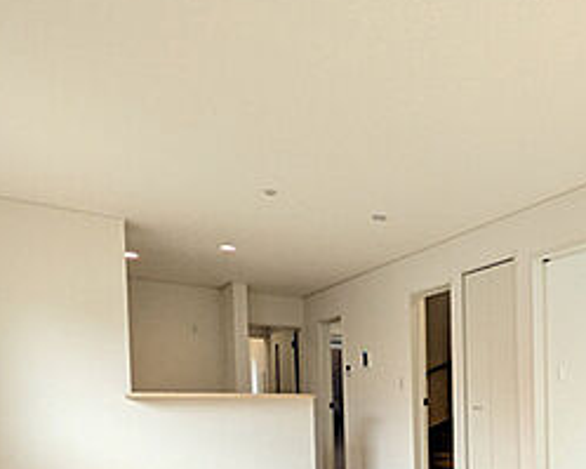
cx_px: 570
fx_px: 589
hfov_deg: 45.6
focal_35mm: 34
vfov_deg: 39.6
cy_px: 437
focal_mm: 1.83
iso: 50
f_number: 2.2
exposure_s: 1/153
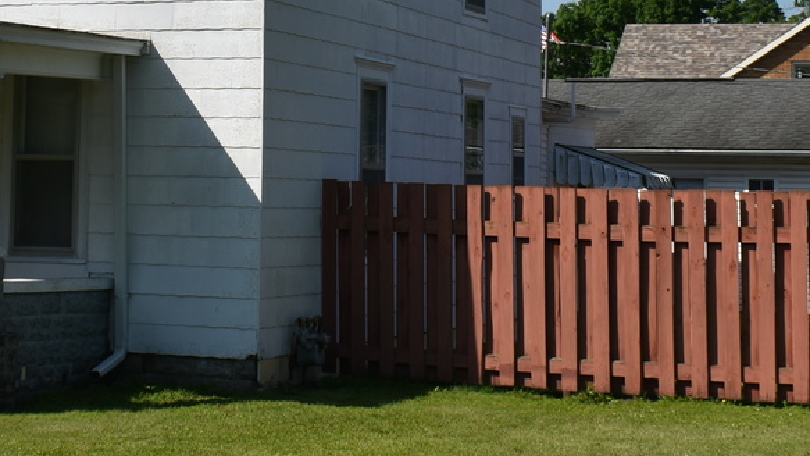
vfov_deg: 12.4
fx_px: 2062
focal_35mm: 96
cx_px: 293
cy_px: -72
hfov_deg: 22.2
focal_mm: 22
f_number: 9
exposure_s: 1/320
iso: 100
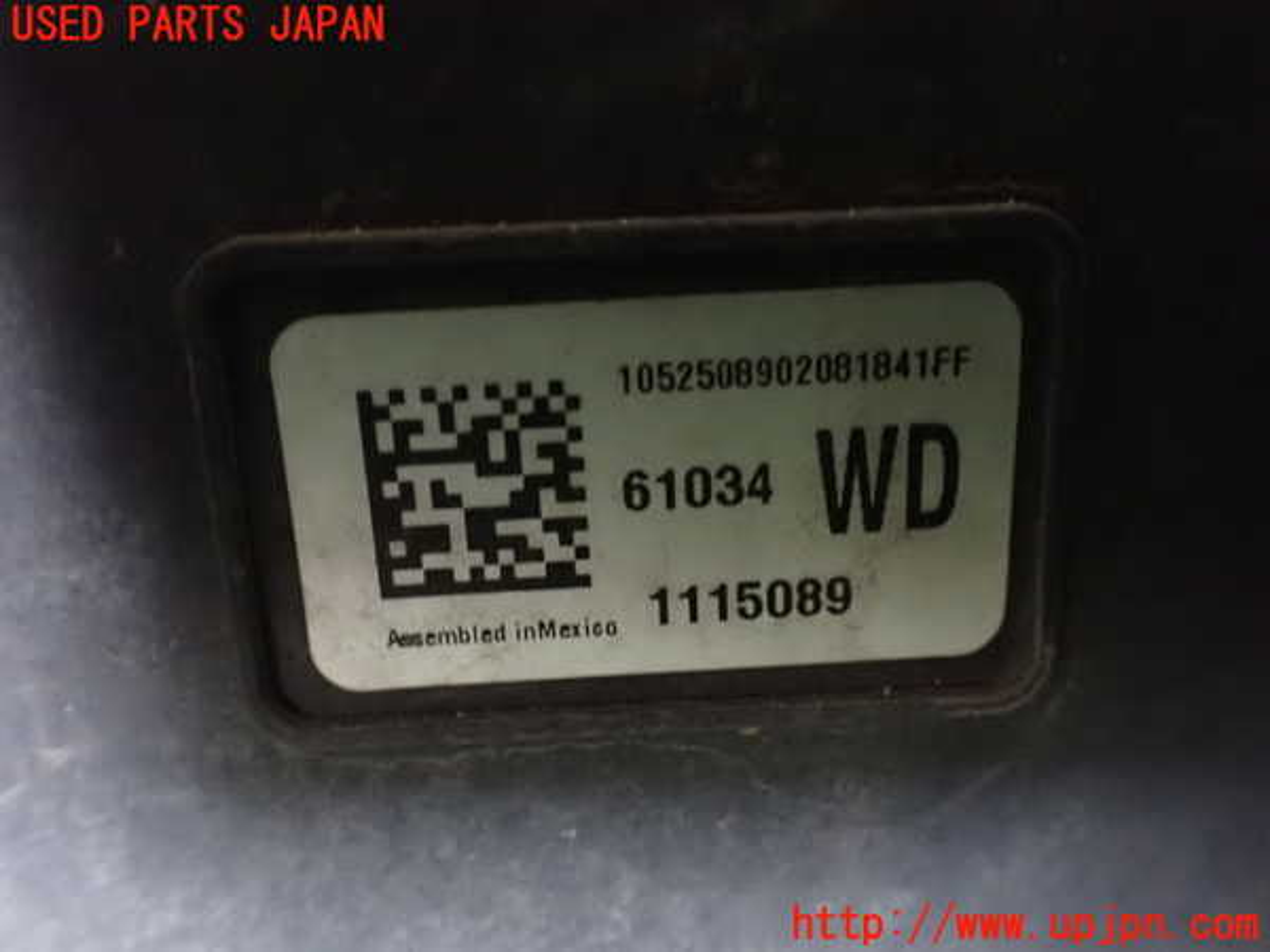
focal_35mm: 30
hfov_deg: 60.0
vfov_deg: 46.8
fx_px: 1101
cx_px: 635
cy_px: 476
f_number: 2.3
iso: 1600
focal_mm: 5.4
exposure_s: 1/25
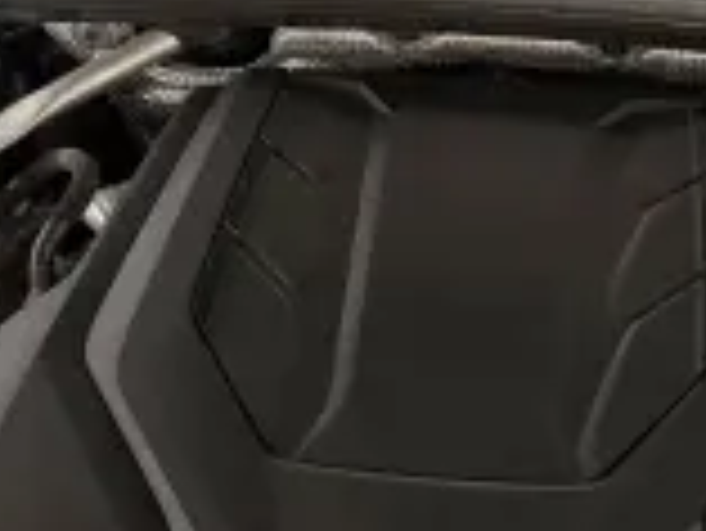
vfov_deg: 26.6
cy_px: 248
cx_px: 540
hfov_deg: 34.1
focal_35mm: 55
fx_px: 1123
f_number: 1.78
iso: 1600
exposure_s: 1/25
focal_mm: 6.76
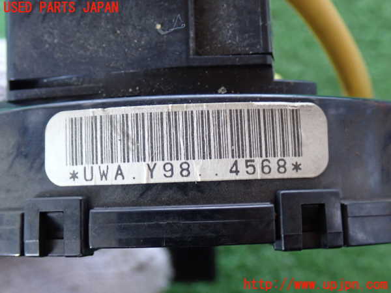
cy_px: 146
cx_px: 196
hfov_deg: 35.5
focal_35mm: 54
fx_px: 610
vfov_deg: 27.0
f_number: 3.3
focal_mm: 9.65
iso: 800
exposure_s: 1/15
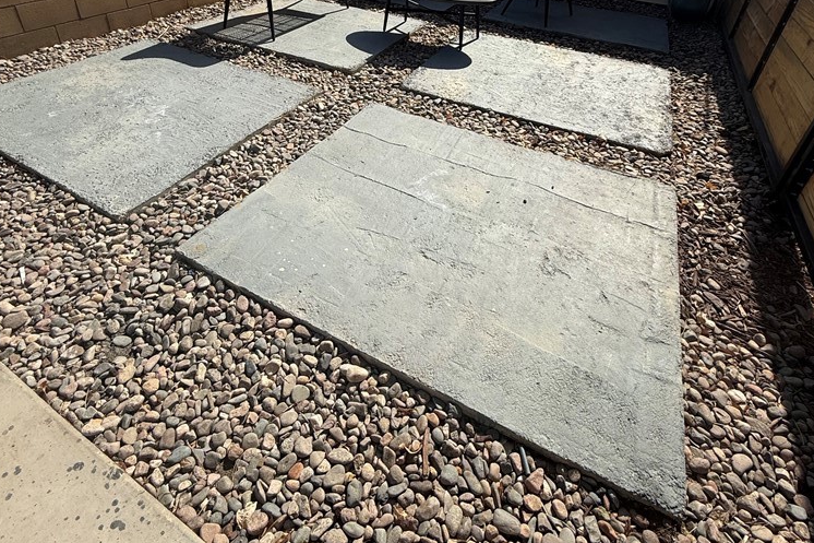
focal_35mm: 20
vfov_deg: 58.2
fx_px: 452
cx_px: 403
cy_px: 126
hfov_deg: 84.0
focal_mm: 2.22
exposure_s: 1/2717
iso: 50
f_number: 2.2
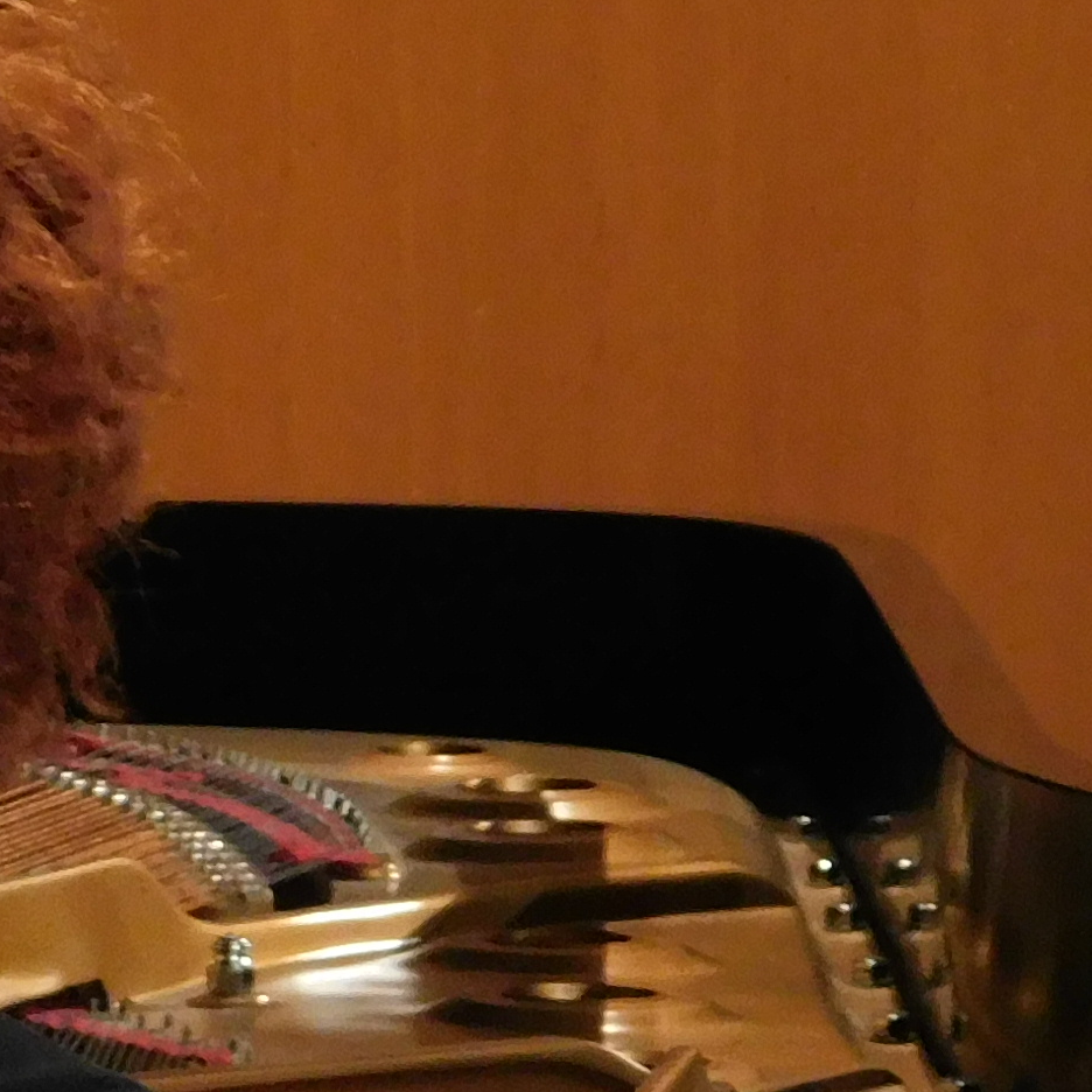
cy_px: 1339
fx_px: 11028
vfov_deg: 5.6
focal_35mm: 309
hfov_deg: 5.6
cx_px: -201
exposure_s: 1/13
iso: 400
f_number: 4.3
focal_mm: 12.6
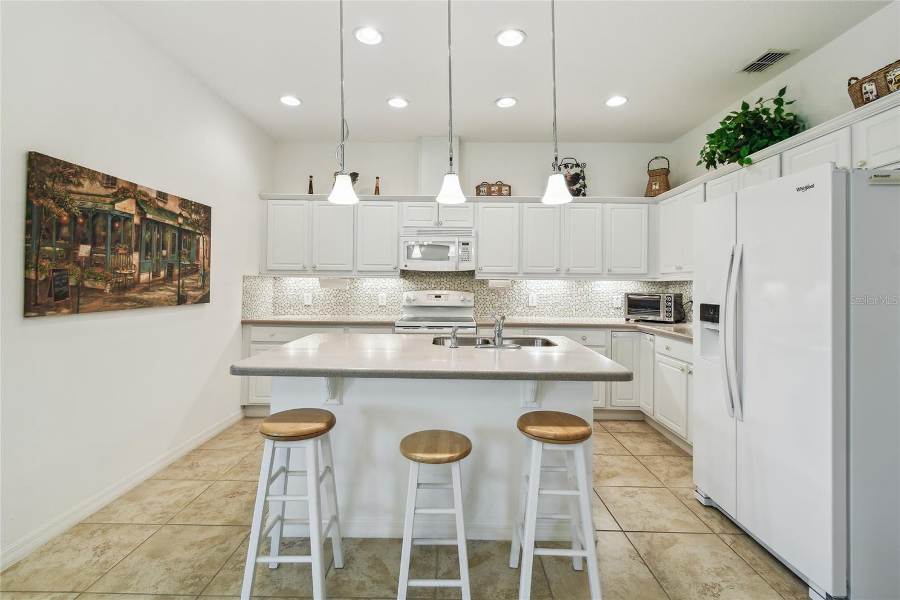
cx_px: 450
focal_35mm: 15
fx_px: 375
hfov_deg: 100.4
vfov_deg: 77.3
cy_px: 300
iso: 100
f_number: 7.1
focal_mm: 10
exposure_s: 1/13
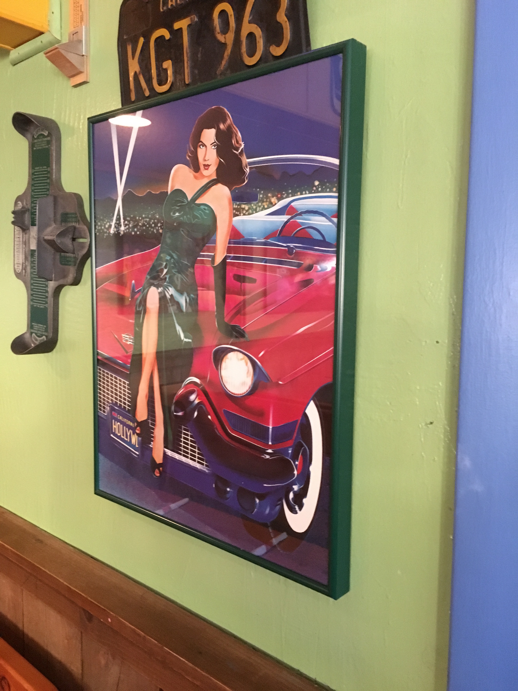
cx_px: 259
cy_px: 346
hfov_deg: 48.2
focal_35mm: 29
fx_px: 579
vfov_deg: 61.7
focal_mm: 4.15
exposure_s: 1/15
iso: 320
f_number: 2.2
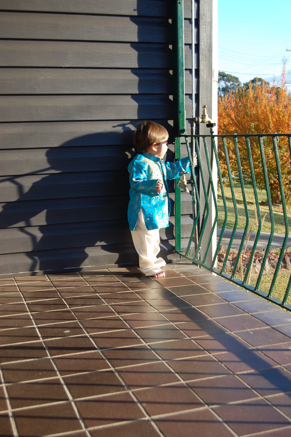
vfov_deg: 42.4
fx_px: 565
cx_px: 146
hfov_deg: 28.9
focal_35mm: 46
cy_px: 218
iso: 200
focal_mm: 31
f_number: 6.3
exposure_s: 1/160
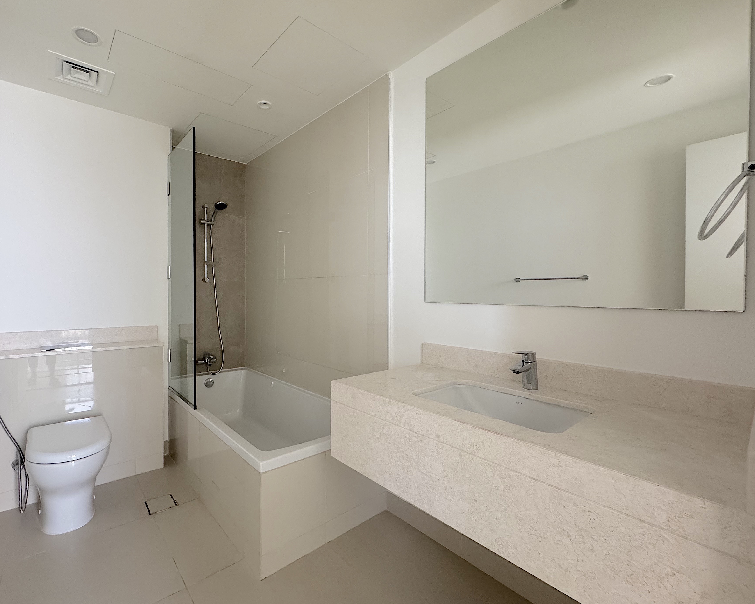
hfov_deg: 92.5
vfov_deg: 80.4
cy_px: 298
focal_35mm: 16
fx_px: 358
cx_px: 325
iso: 320
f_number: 2.2
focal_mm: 2.22
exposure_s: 1/75
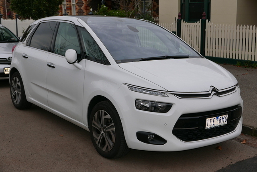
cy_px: 86
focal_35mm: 54
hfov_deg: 36.8
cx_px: 128
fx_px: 386
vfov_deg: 25.1
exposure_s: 1/200
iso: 200
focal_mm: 24.5
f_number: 5.6
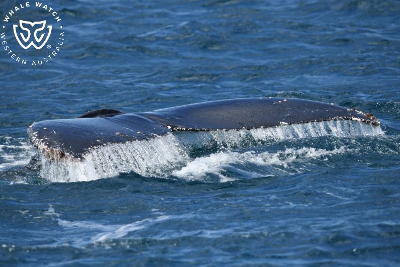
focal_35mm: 392
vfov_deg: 3.5
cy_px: 134
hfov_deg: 5.3
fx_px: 4356
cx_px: 200
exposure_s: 1/8000
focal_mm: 390
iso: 900
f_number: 6
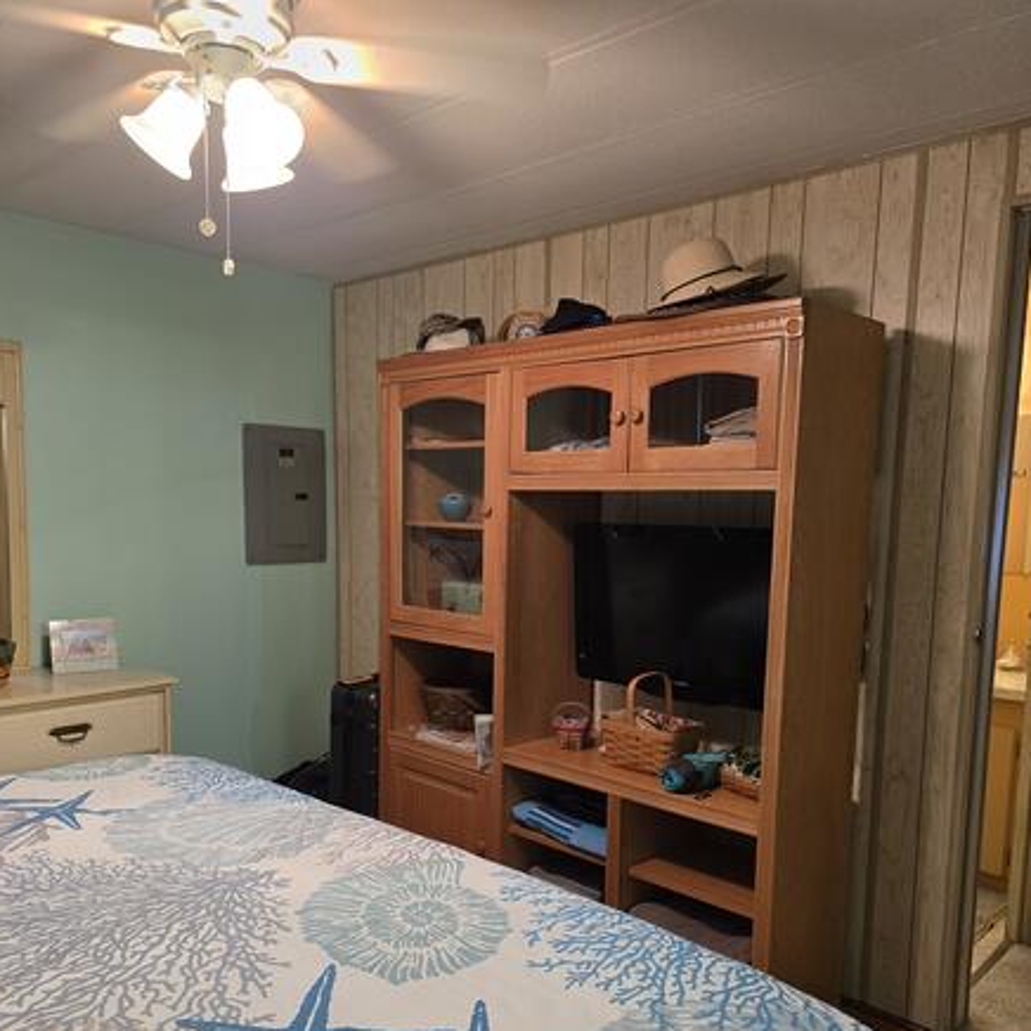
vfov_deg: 56.8
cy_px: 629
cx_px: 506
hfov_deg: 57.3
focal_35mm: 28
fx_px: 944
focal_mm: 6.3
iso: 250
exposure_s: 1/120
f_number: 1.7
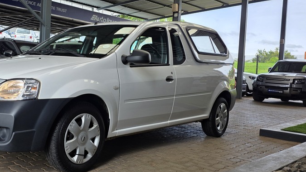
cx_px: 76
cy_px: 80
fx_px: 308
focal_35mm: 38
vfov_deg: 31.2
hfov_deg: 50.6
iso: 80
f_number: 1.7
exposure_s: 1/1293
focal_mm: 6.25
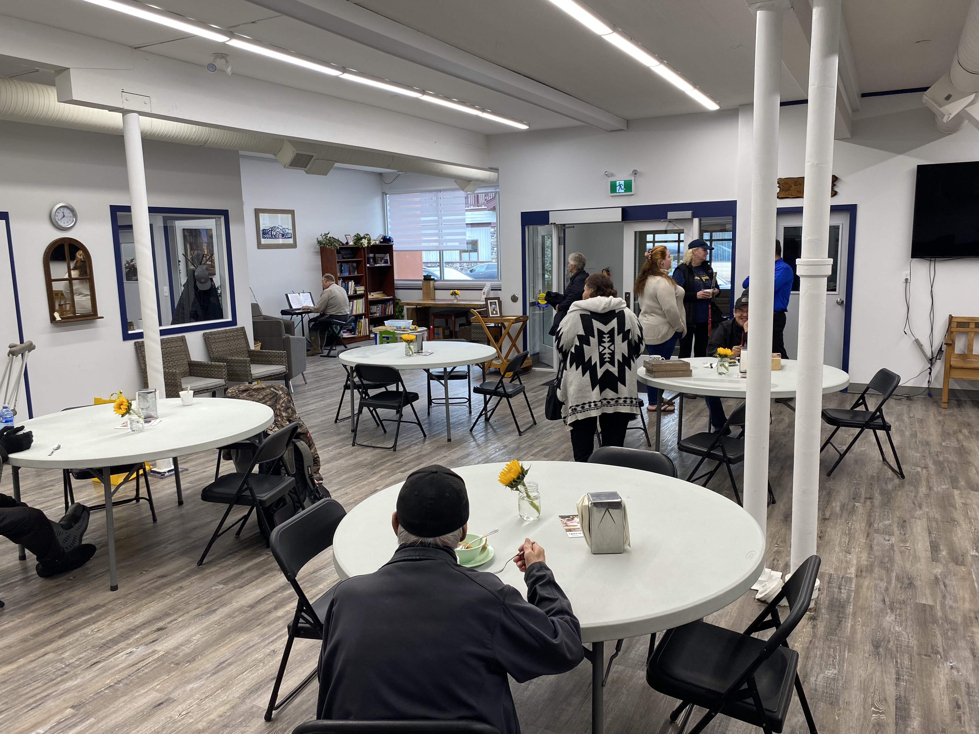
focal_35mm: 26
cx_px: 490
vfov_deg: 53.1
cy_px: 367
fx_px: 735
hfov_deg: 67.3
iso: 80
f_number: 1.8
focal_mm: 4.25
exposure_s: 1/120
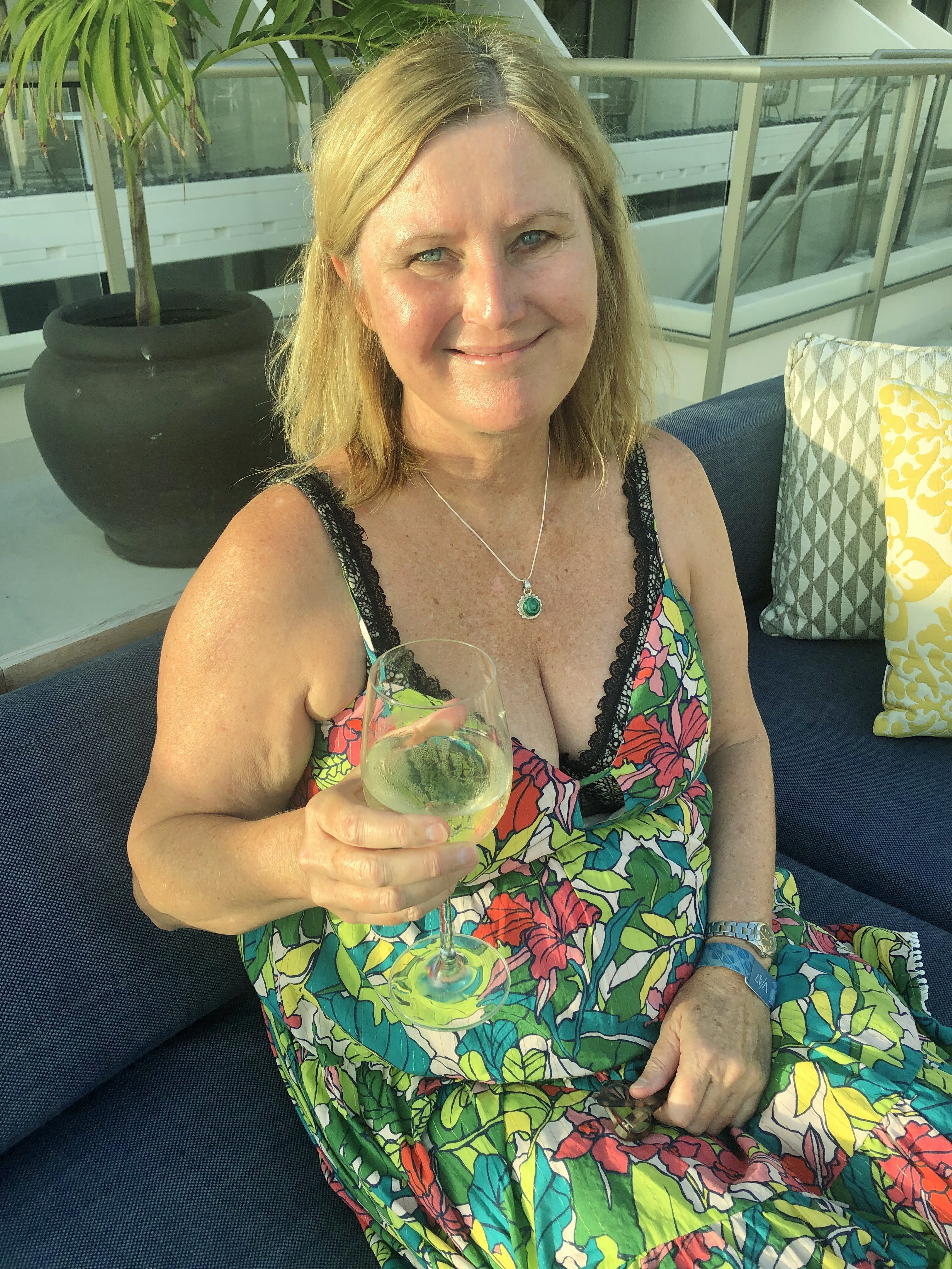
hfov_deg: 49.7
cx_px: 476
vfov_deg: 63.4
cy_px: 634
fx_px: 1027
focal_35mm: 28
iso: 20
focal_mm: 3.99
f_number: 1.8
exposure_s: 1/558
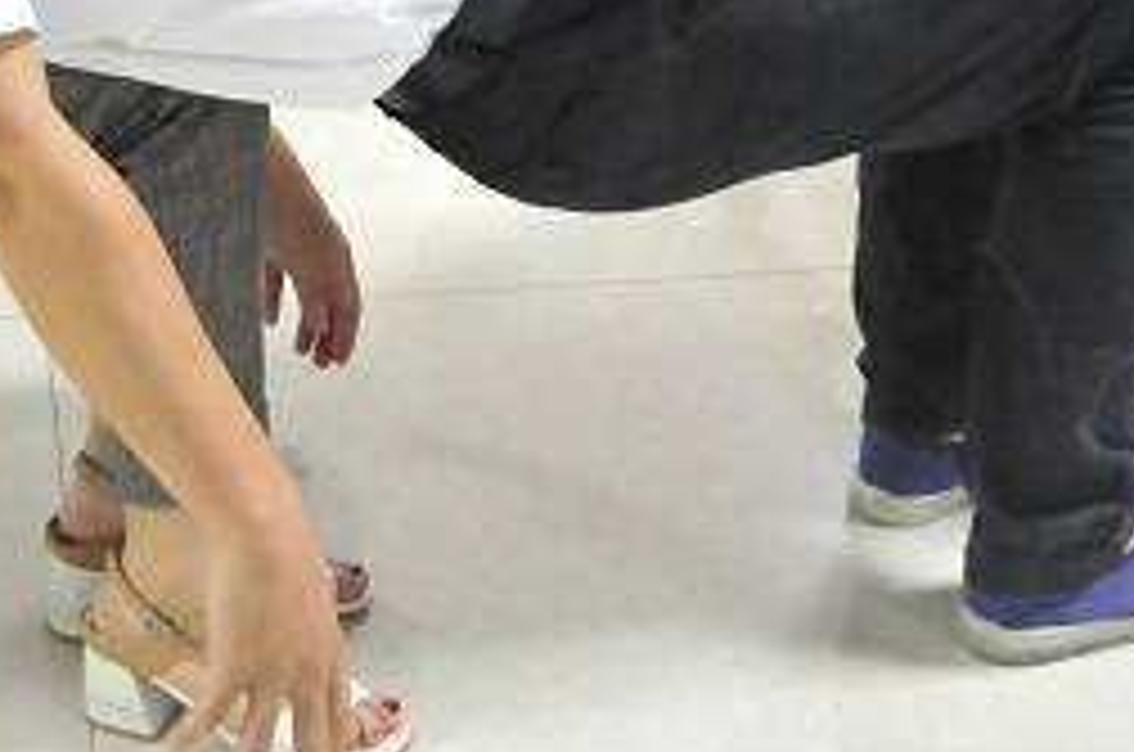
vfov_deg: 10.6
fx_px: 3899
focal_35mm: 124
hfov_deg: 16.4
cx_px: 158
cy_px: -408
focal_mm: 26
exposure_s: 1/25
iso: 1600
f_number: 3.8
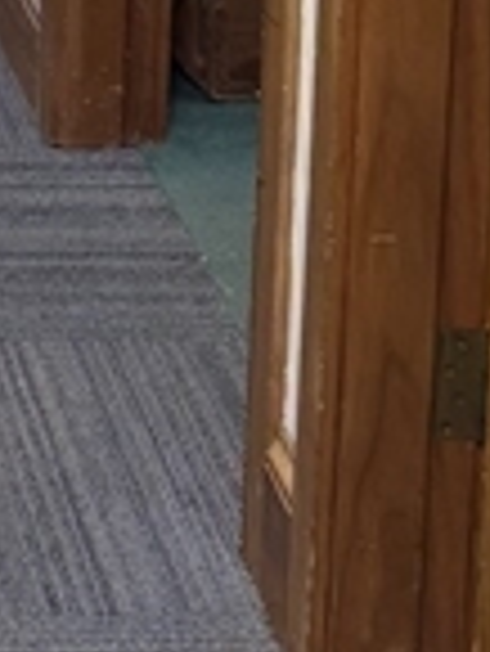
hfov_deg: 11.0
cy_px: -697
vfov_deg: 13.2
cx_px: -369
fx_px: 2393
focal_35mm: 127
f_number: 1.78
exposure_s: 1/120
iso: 200
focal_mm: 6.76
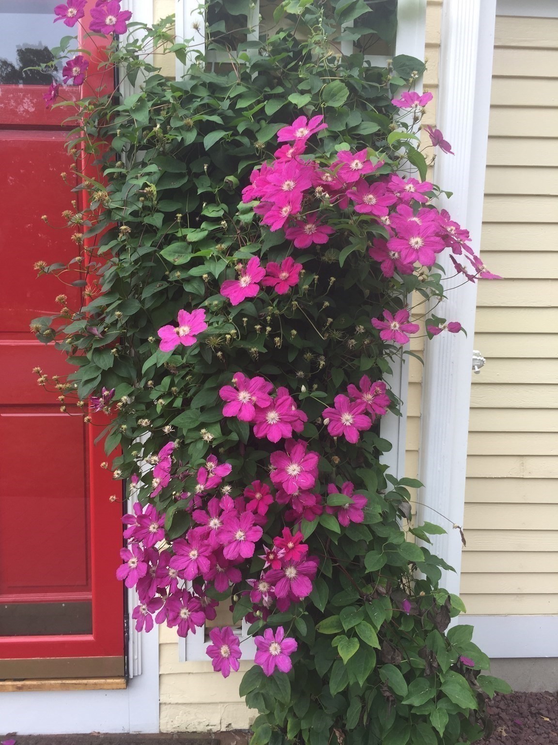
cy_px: 372
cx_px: 279
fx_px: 623
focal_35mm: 29
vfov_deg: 61.7
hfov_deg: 48.2
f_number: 2.2
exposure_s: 1/121
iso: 32
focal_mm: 4.15
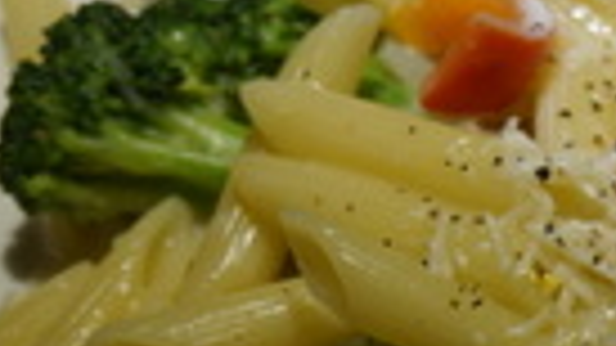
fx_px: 2751
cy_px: 449
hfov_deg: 12.4
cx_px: 769
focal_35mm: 168
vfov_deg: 7.1
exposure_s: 1/60
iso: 250
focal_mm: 23
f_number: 4
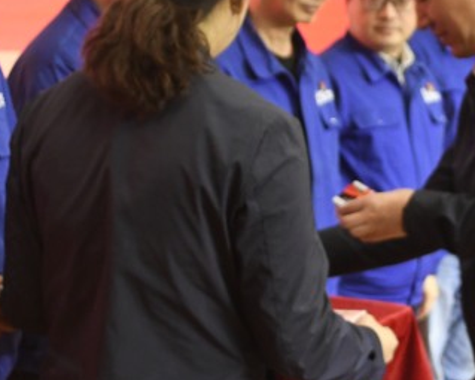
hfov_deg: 18.0
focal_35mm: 105
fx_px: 1476
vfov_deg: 14.7
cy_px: 176
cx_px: 420
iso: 2800
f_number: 4
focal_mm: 28
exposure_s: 1/320
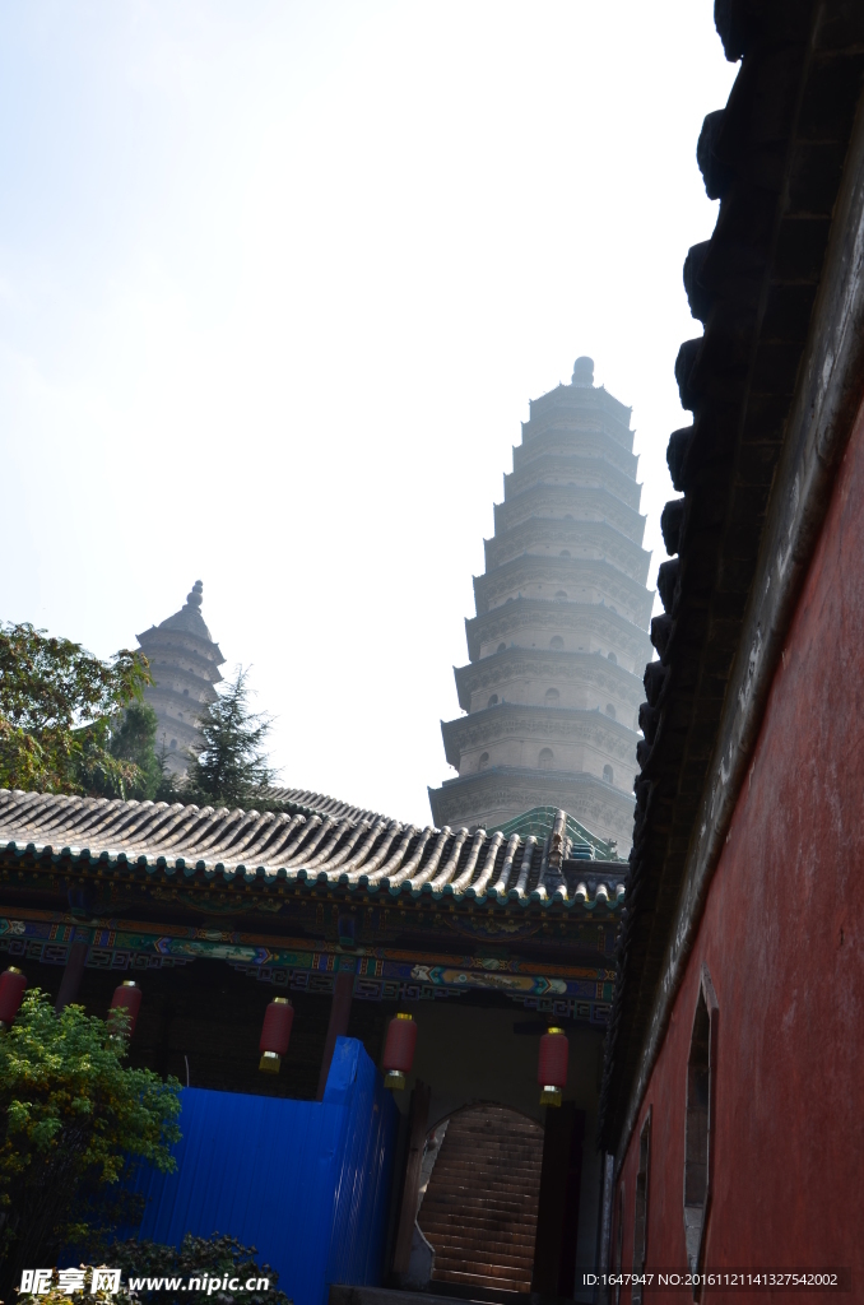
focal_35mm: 32
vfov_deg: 59.6
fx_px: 1139
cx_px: 432
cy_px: 652
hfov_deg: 41.5
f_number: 9
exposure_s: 1/160
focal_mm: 21
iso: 100
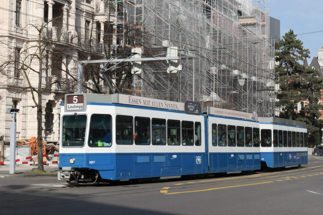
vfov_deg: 19.5
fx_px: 628
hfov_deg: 28.8
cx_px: 164
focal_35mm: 70
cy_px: 104
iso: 200
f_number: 5.6
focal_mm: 24.7
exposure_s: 1/1000
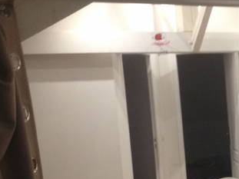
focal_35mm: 89
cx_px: 254
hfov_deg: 21.1
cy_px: 157
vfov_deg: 16.4
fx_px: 614
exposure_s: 1/20
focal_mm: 4.28
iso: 200
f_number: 2.4
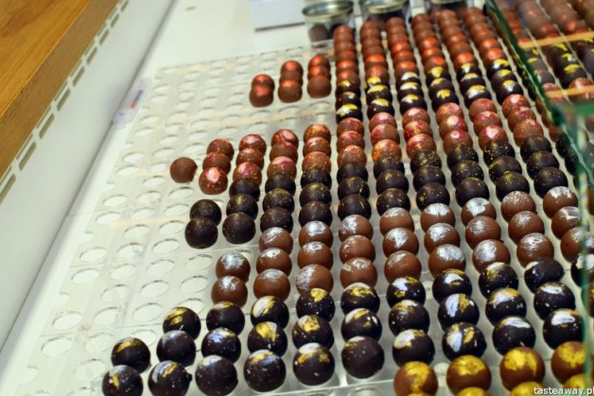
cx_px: 297
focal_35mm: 54
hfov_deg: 37.2
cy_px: 197
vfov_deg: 25.3
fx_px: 883
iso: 250
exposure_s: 1/125
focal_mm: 35
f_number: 6.3
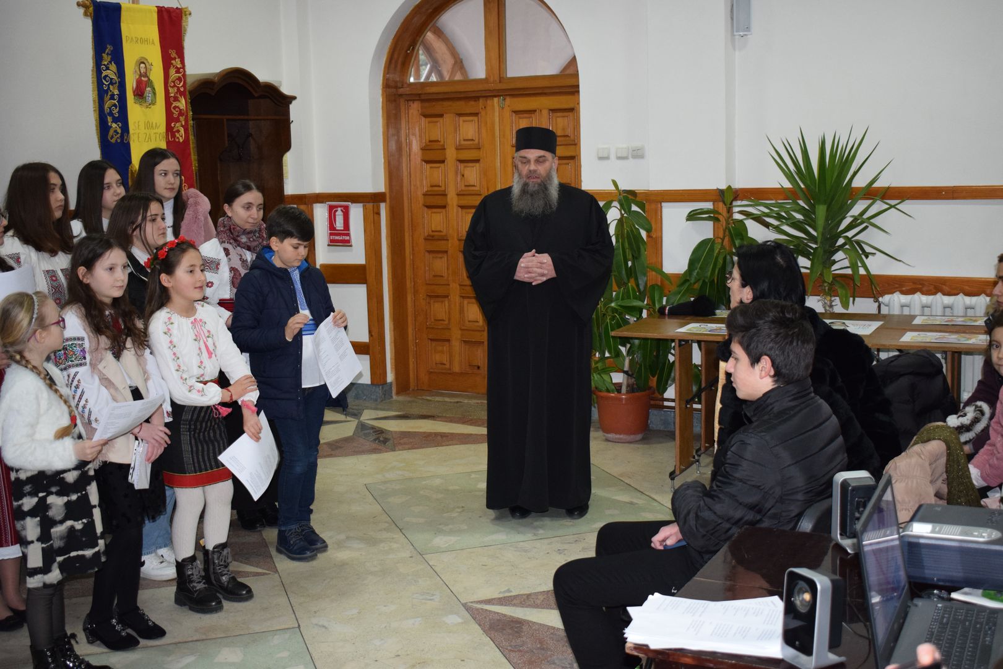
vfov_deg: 30.8
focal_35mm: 44
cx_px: 502
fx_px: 1212
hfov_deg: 45.0
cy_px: 334
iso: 1800
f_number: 4.2
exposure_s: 1/60
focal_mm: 29
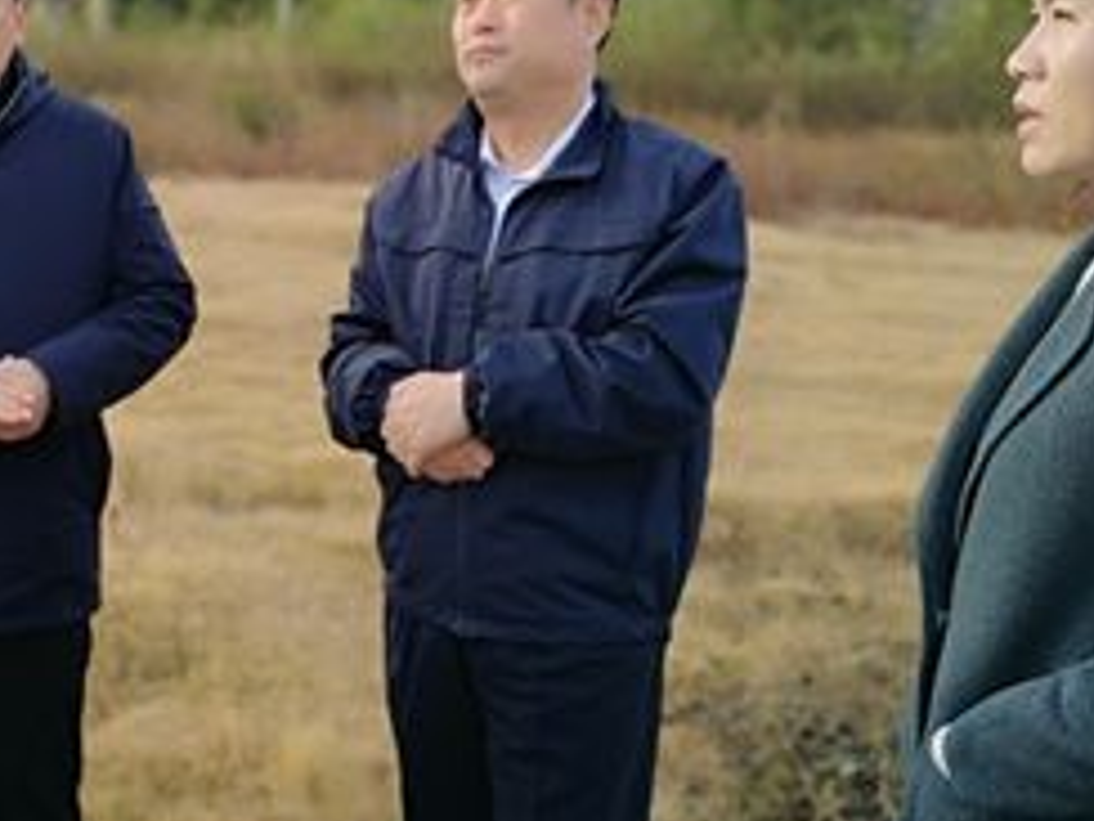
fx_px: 1928
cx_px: 220
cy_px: 455
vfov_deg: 24.0
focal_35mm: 61
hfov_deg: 30.9
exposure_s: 1/272
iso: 50
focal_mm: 3.95
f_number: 1.8
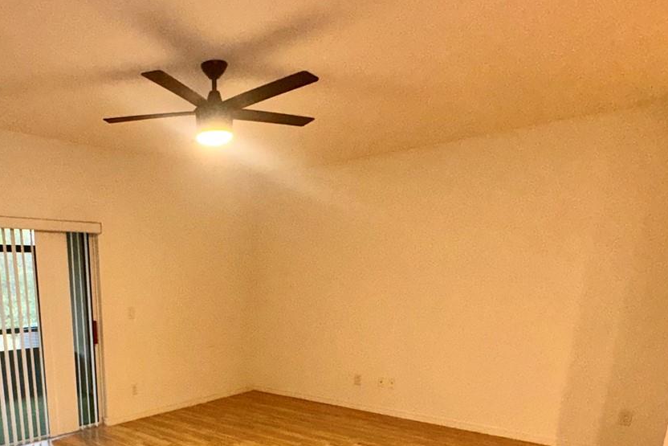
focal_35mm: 28
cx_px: 176
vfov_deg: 42.0
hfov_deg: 62.1
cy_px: 415
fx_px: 520
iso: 200
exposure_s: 1/60
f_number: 2.2
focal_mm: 2.22
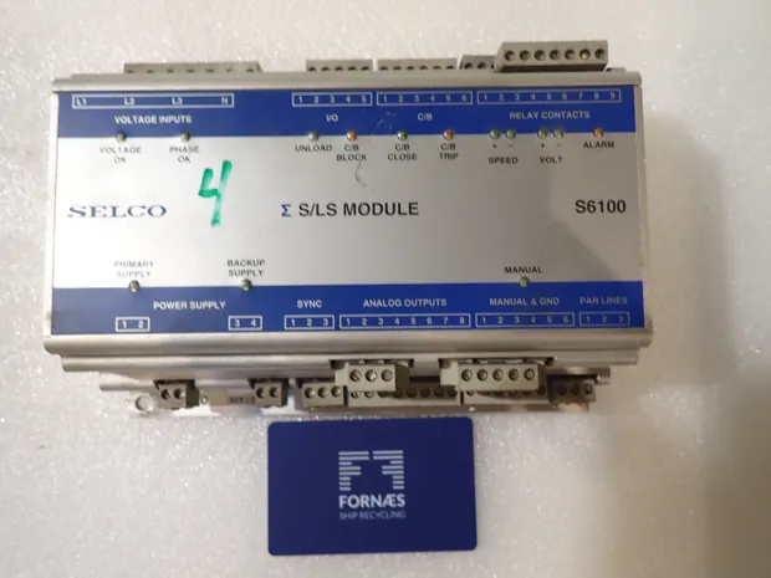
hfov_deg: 69.4
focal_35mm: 25
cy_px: 289
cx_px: 386
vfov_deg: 54.9
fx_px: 557
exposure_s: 1/60
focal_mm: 4.5
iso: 160
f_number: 2
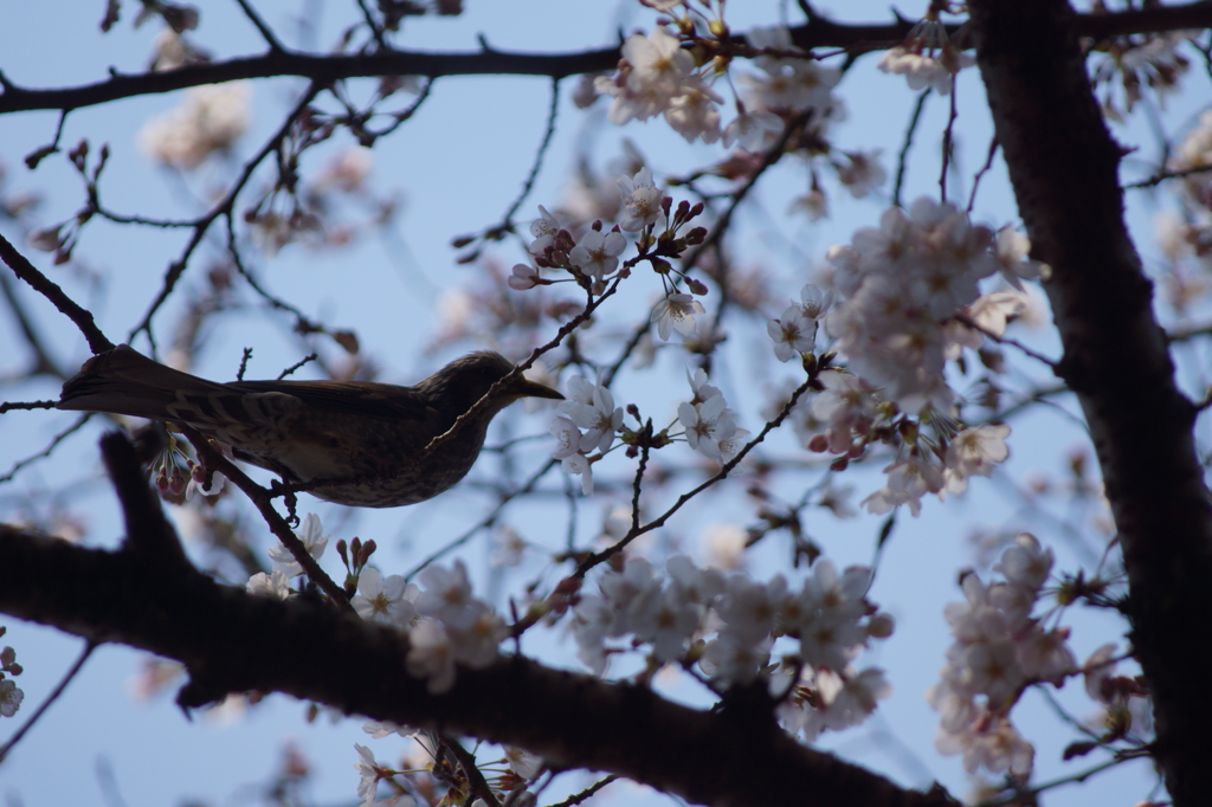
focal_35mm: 450
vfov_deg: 3.1
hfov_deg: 4.6
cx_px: 606
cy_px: 404
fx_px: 15144
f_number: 5.6
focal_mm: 300
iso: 100
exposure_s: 1/500
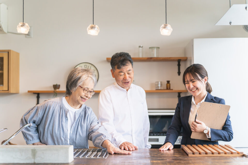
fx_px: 427
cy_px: 82
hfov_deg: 32.4
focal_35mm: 62
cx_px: 124
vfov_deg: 21.9
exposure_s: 1/500
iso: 400
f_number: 2.5
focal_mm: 62
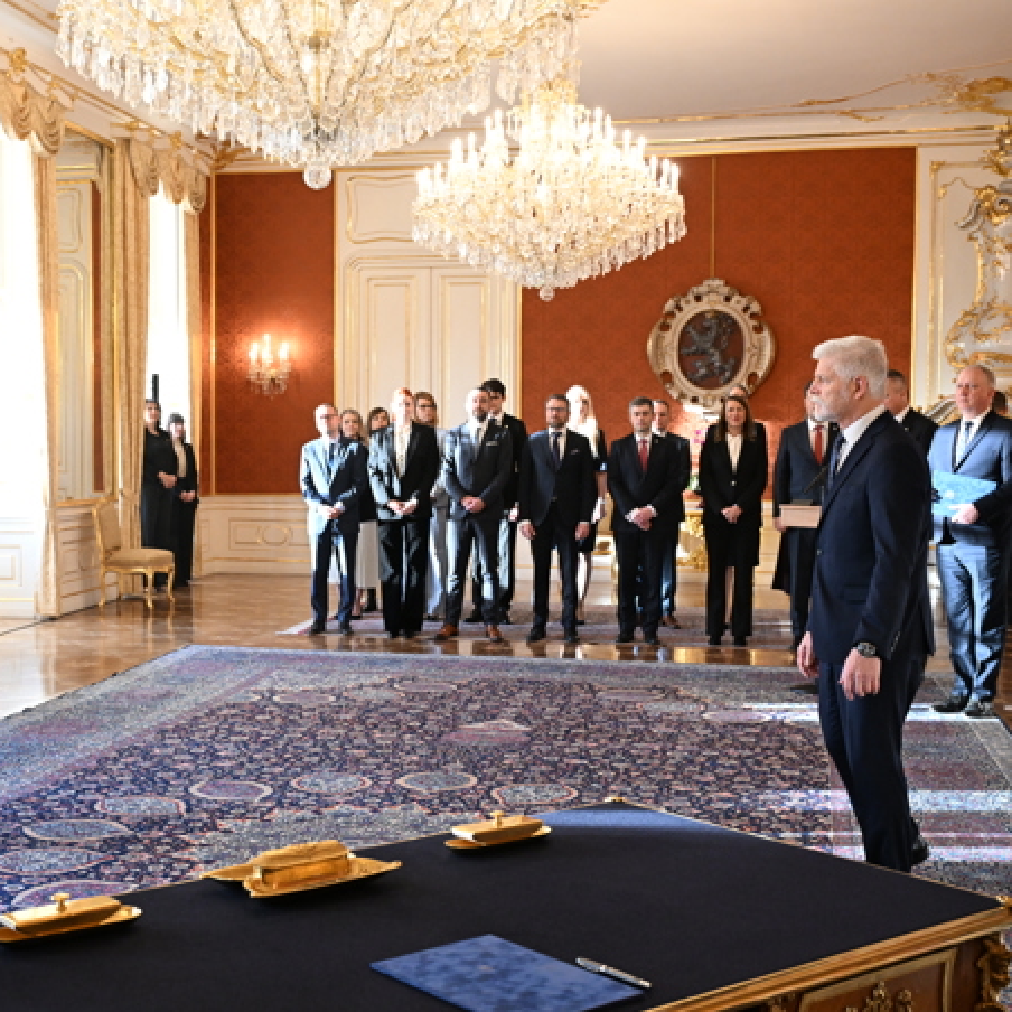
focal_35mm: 48
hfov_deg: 35.1
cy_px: 513
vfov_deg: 35.4
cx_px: 354
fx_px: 1588
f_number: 5.6
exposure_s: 1/320
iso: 3200
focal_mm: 37
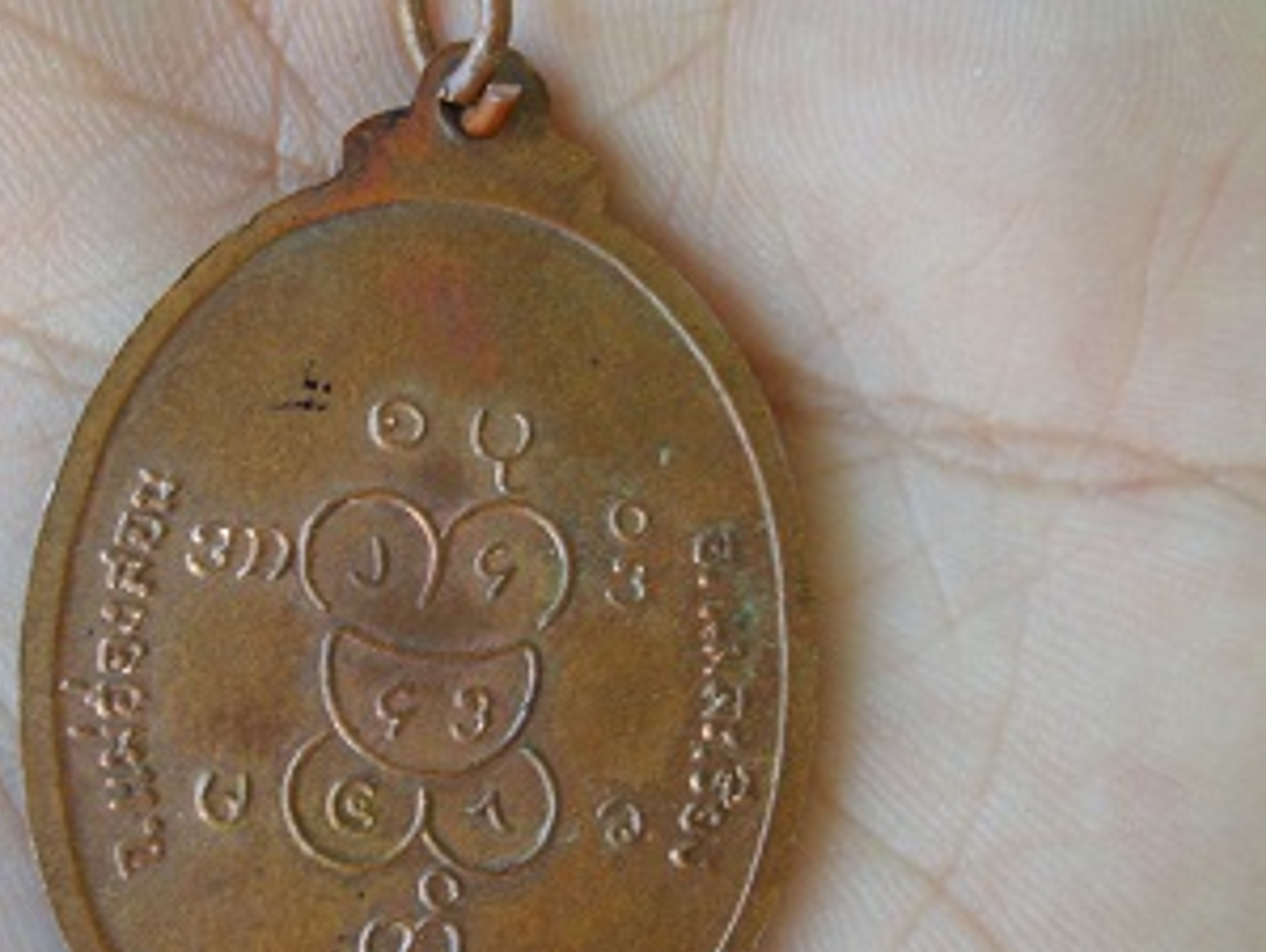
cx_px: 453
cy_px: 584
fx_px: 1758
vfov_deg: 30.2
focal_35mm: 48
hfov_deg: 39.3
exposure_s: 1/30
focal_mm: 5.8
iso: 80
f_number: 2.8
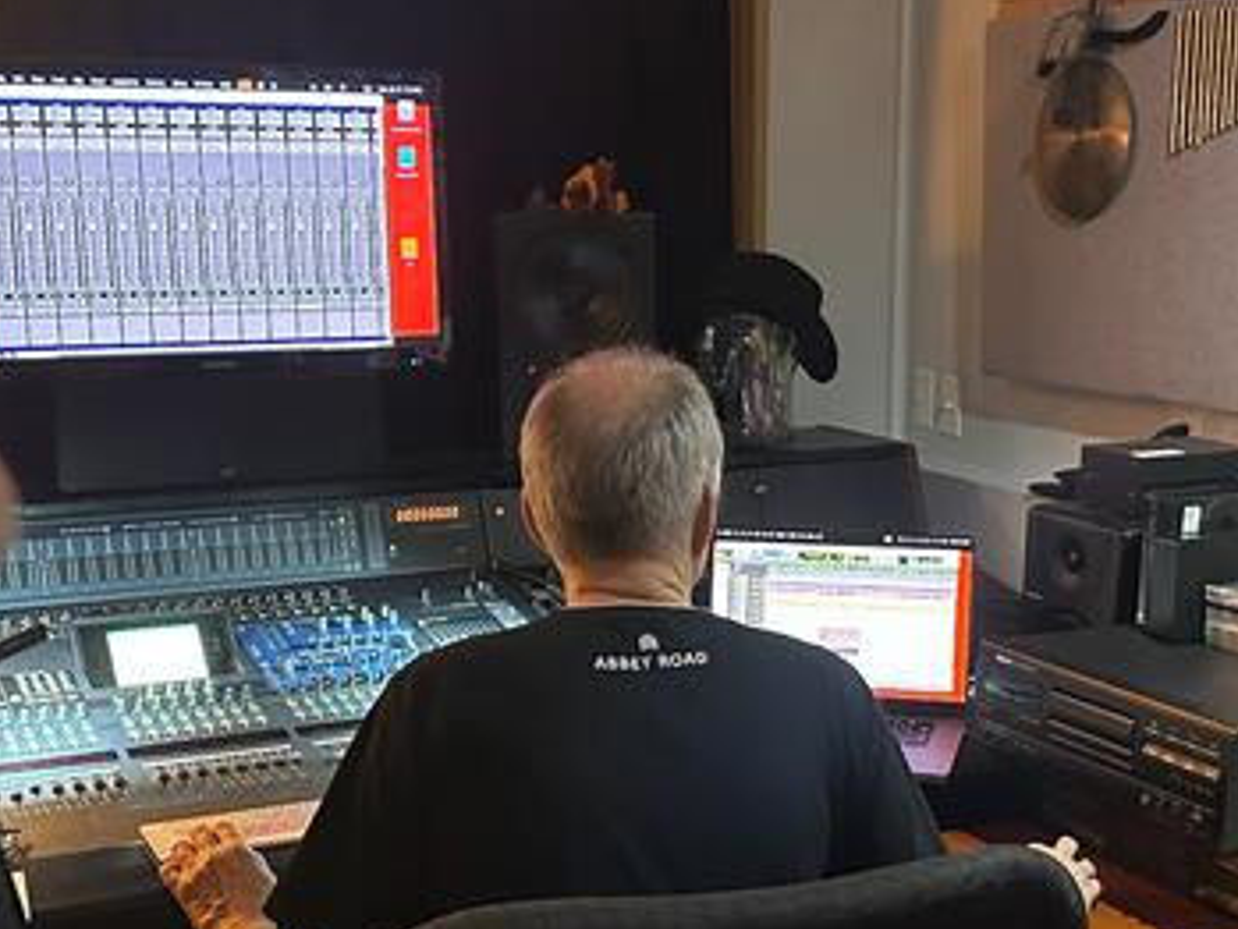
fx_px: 1968
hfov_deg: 34.9
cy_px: 592
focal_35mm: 55
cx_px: 674
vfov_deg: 26.5
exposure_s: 1/40
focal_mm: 6.86
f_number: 1.78
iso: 1000
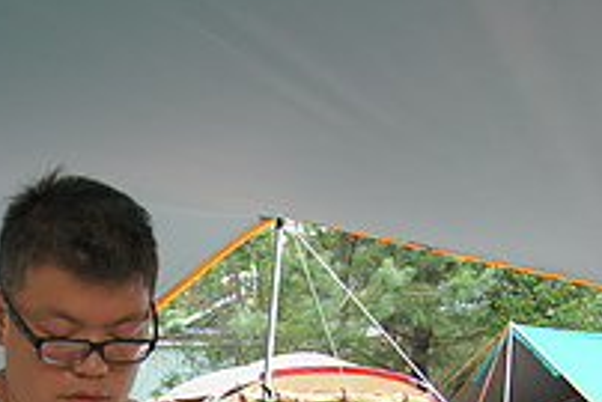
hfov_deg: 24.8
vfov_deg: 15.9
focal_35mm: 80
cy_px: 576
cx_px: 92
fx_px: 1339
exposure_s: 1/30
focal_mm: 18
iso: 200
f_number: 3.5
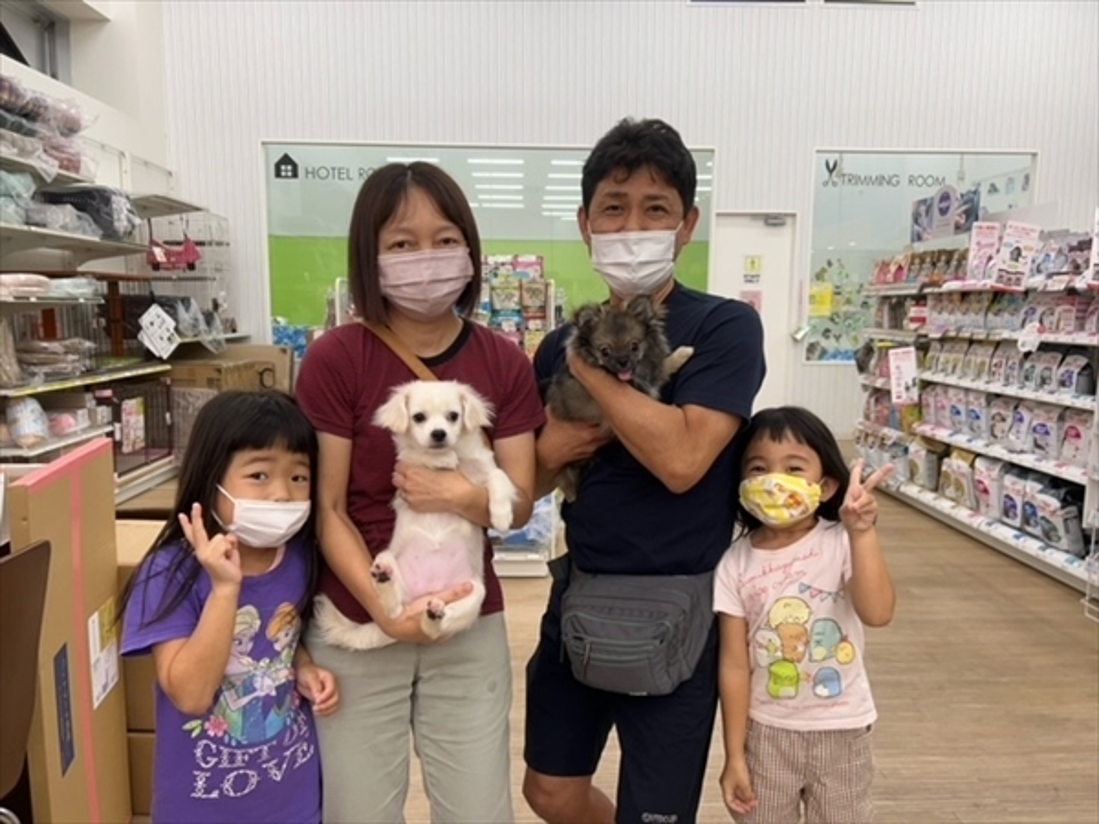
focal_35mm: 26
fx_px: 825
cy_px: 412
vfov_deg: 53.1
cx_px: 550
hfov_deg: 67.3
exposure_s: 1/120
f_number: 1.5
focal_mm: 5.7
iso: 80
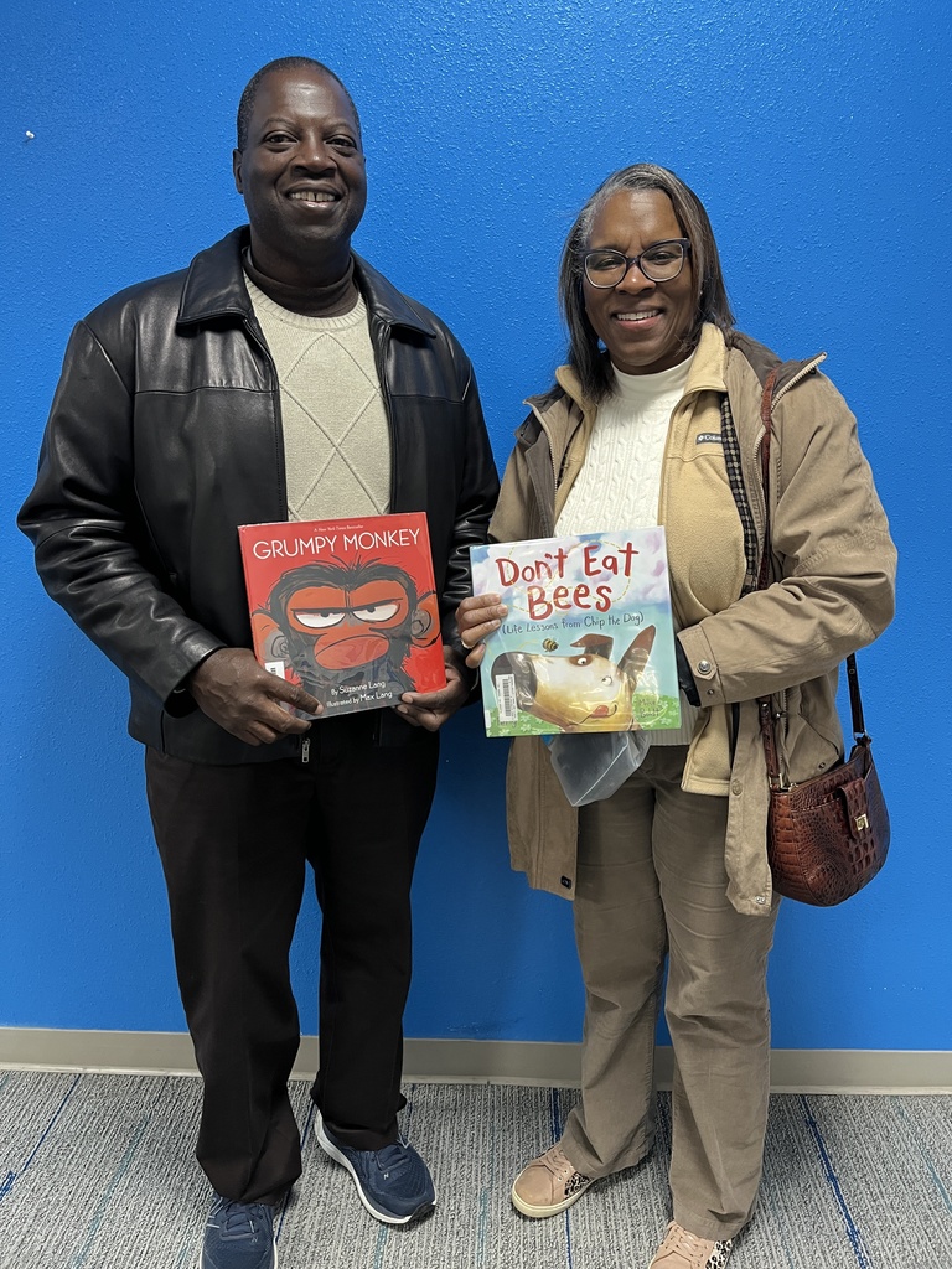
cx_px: 476
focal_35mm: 26
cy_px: 634
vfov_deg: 67.3
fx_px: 953
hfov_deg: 53.1
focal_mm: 5.1
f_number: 1.6
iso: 250
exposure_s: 1/60
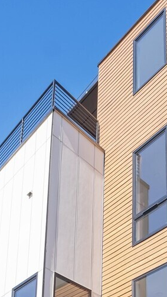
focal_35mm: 45
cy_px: 400
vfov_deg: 32.3
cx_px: 125
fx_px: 354
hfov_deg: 26.2
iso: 160
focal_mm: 10
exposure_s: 1/180
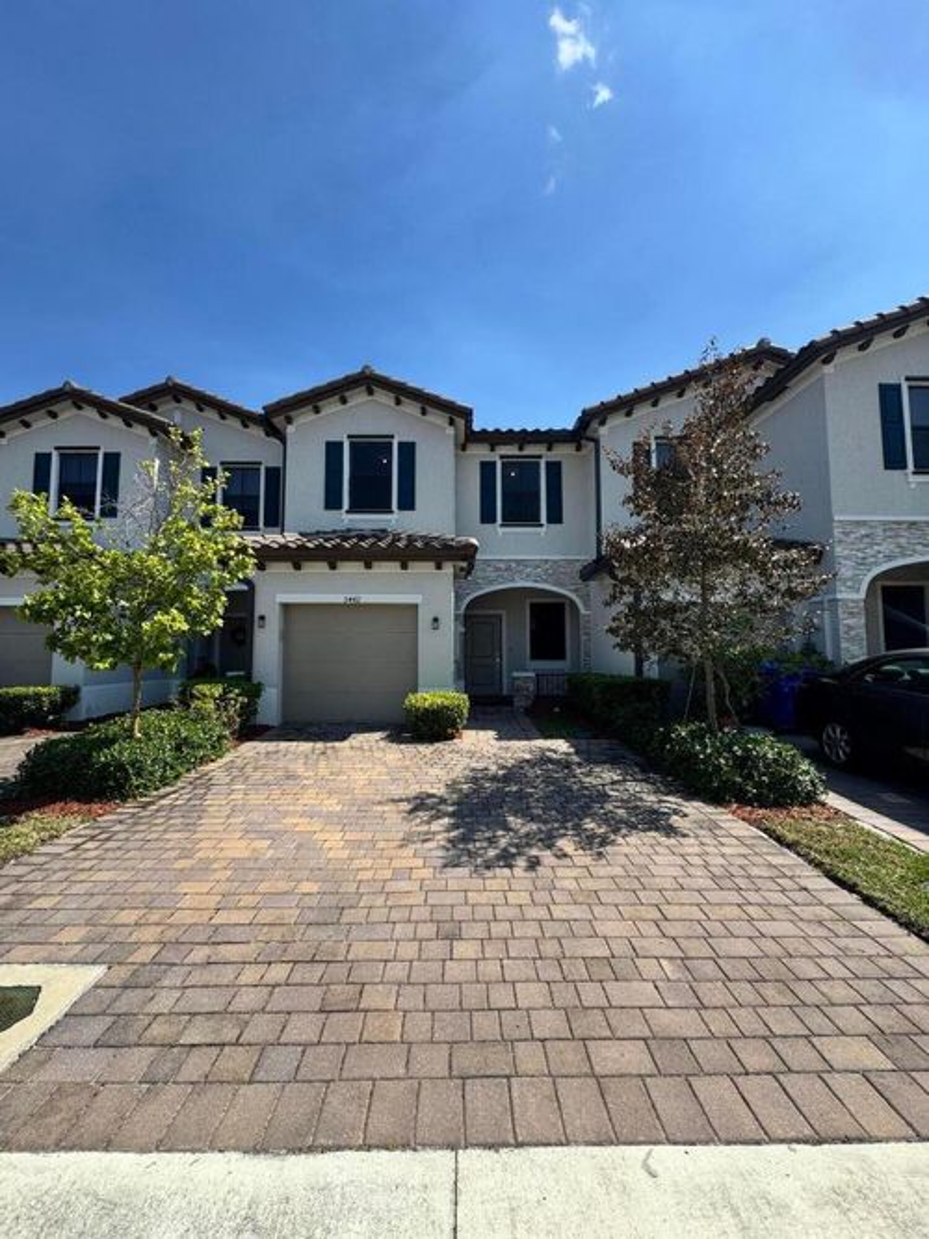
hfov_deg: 85.7
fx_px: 501
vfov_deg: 102.1
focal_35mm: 14
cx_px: 464
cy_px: 620
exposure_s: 1/1236
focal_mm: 2.22
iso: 40
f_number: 2.2
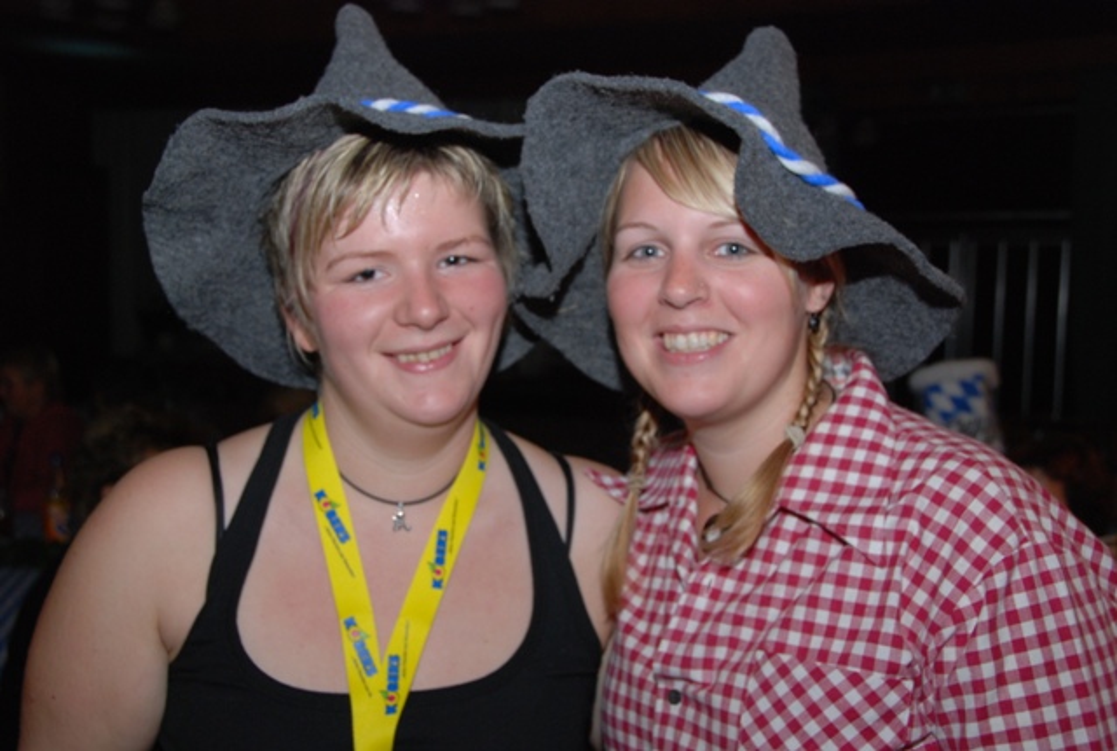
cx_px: 558
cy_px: 376
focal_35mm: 48
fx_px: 1493
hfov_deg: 41.0
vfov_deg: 28.2
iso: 400
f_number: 5.6
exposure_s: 1/60
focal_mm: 32
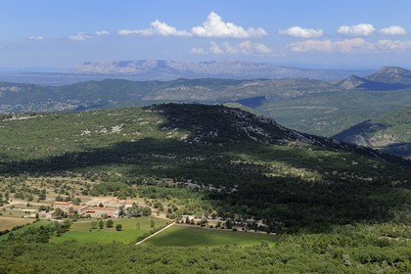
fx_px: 685
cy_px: 137
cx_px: 206
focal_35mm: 60
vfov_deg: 22.6
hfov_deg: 33.4
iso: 200
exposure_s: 1/160
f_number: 14
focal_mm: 60
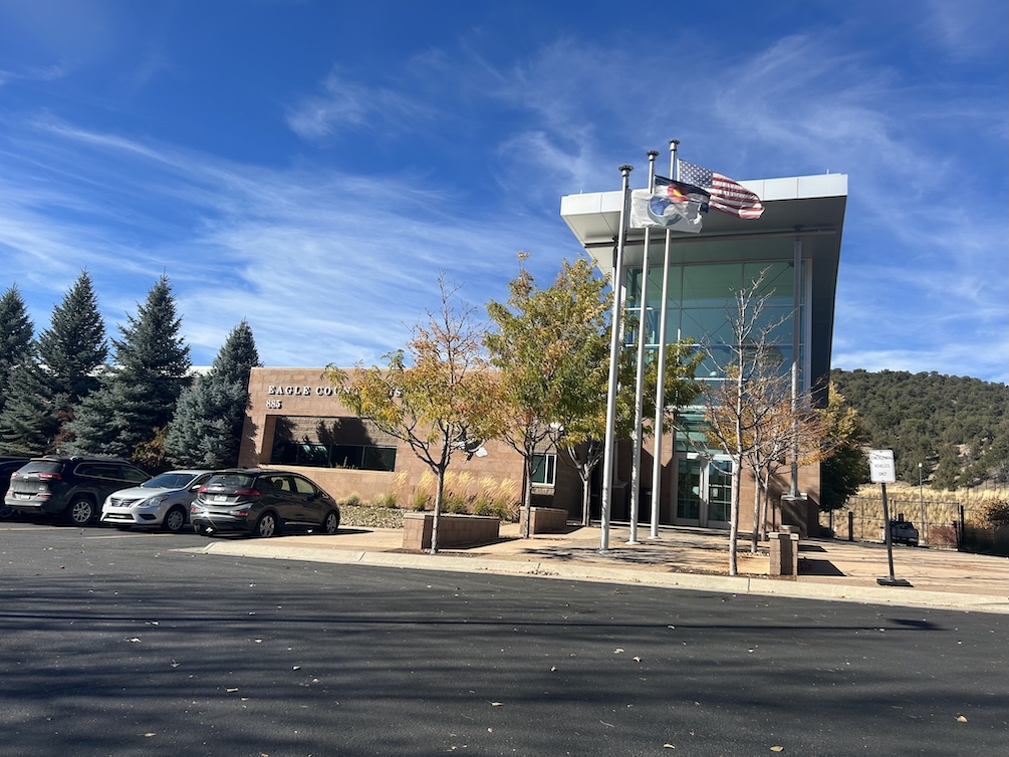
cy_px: 378
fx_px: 758
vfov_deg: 53.1
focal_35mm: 26
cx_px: 504
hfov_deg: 67.3
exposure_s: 1/3257
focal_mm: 5.7
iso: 50
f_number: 1.5
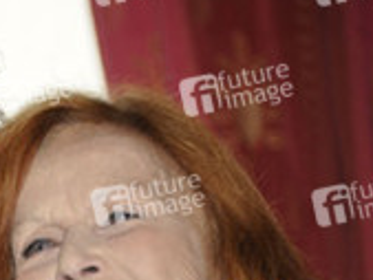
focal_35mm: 769
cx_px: -43
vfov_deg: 1.9
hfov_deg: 2.6
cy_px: 256
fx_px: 8292
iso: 1000
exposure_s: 1/125
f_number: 5.6
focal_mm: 300
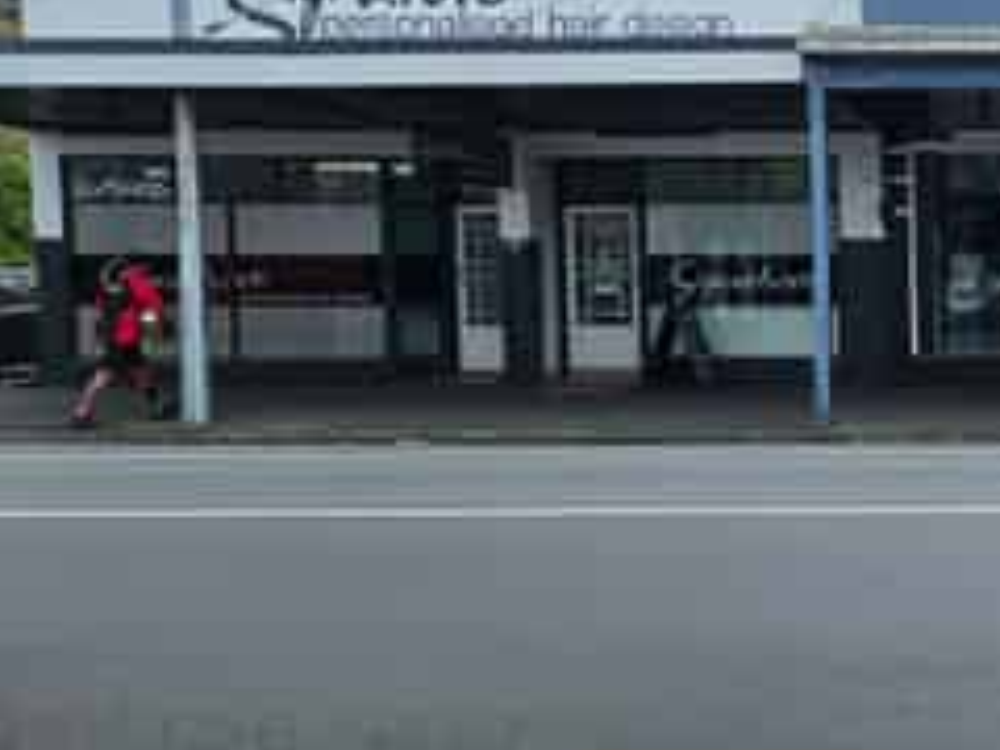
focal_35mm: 63
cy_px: 381
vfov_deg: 23.3
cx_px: 1200
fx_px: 1820
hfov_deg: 27.1
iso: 25
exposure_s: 1/2600
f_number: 1.8
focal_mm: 5.4
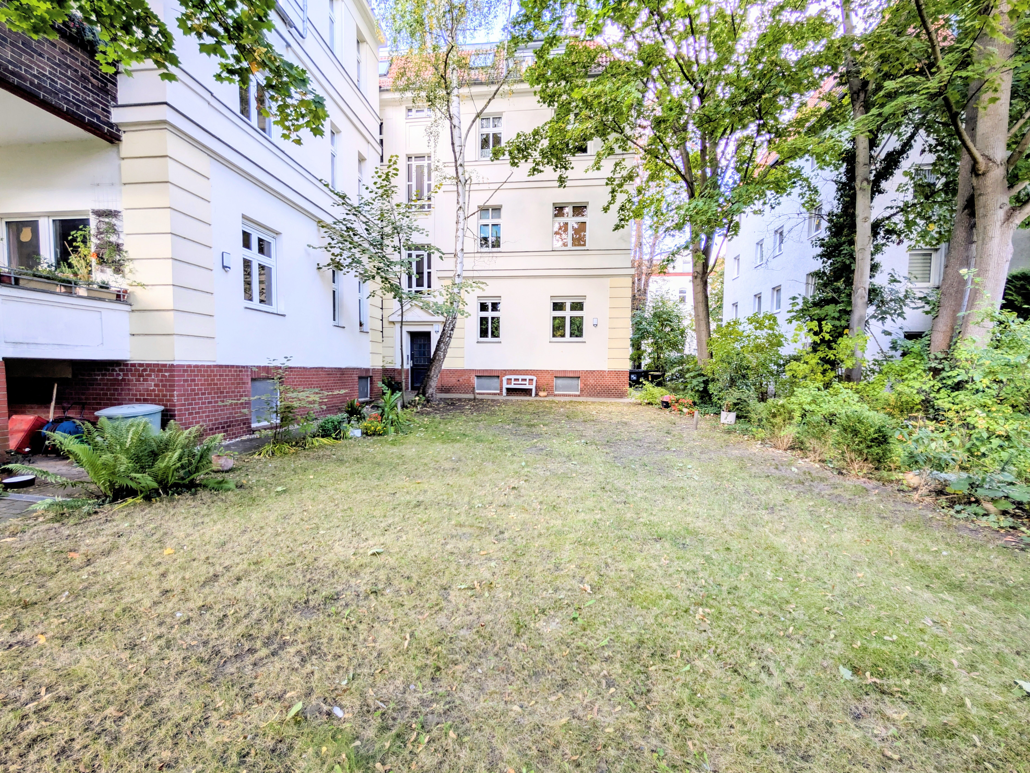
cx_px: 513
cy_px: 389
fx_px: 387
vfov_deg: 89.9
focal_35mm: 13
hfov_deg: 106.2
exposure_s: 1/248
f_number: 1.7
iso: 48
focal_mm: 2.02
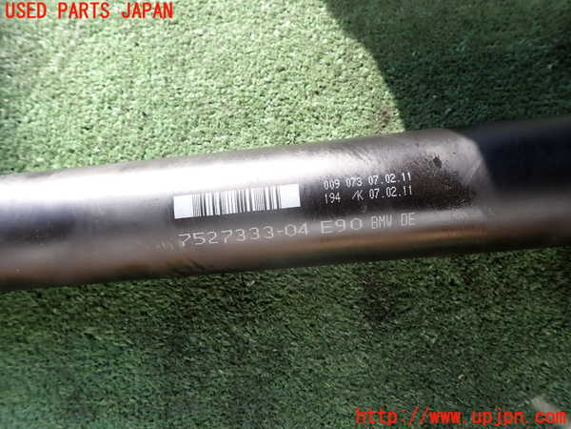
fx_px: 412
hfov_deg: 69.4
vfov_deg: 54.9
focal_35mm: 25
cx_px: 286
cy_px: 214
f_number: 2.8
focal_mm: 4.5
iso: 100
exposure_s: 1/200
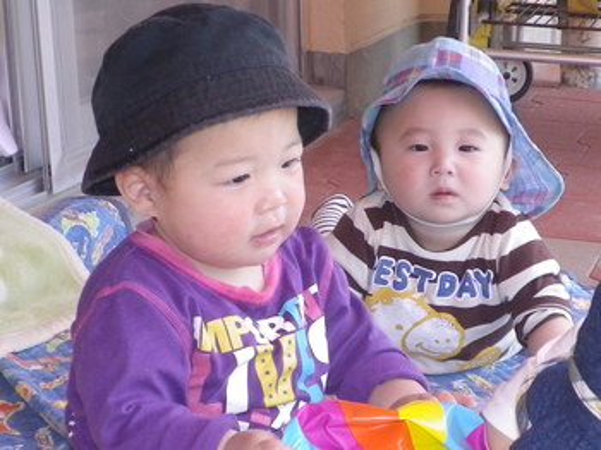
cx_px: 300
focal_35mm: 35
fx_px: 607
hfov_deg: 52.7
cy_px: 225
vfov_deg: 40.7
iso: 80
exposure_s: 1/250
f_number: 3.9
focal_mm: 6.36
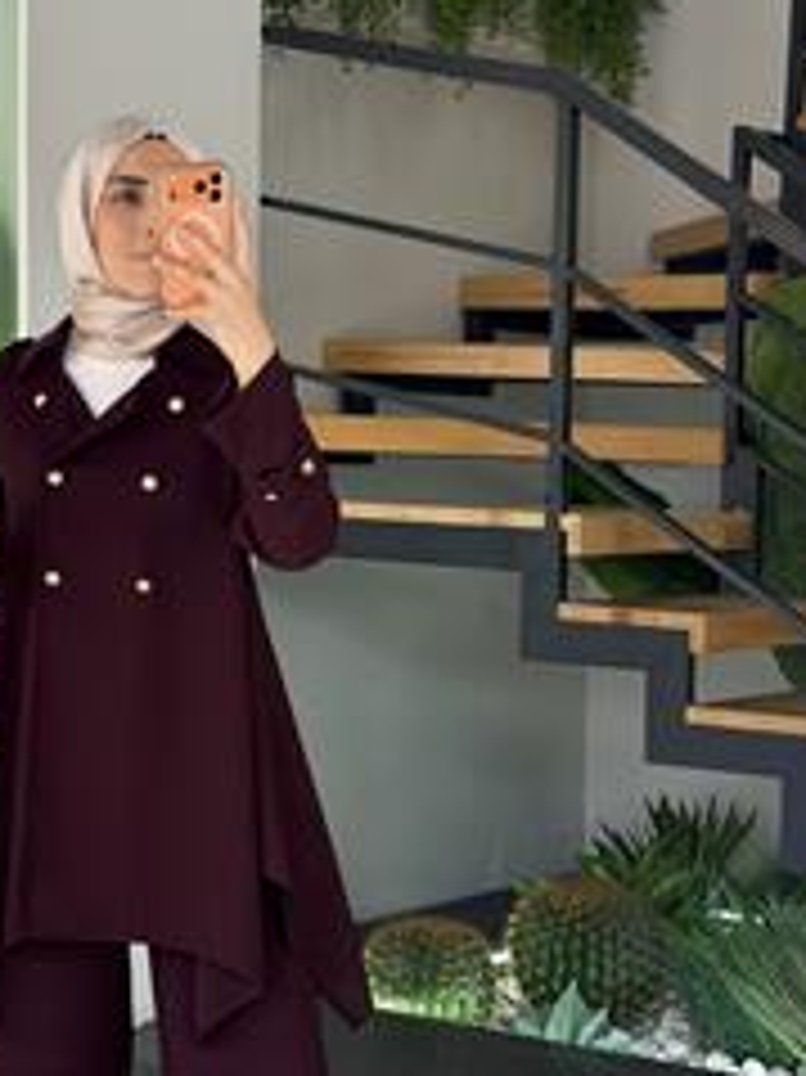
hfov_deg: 17.6
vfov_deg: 23.5
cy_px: 673
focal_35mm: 83
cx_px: 126
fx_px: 2579
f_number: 1.78
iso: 64
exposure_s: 1/484
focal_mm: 6.76
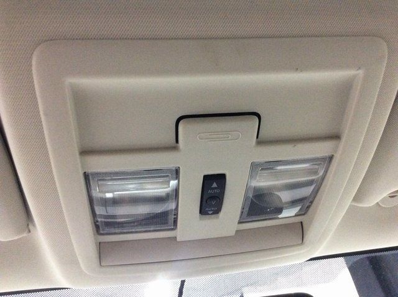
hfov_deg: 56.9
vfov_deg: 44.1
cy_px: 148
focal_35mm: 32
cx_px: 199
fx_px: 367
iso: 320
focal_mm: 3.3
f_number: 2.4
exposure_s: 1/15
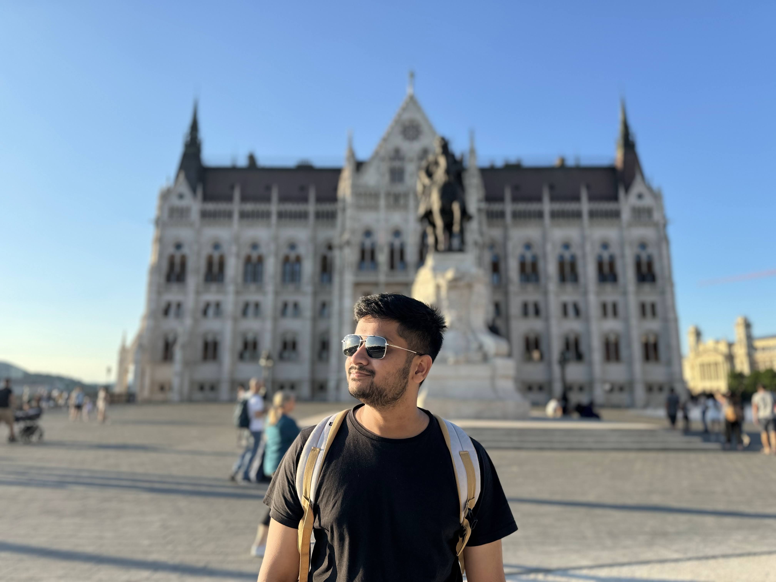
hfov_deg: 71.6
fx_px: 538
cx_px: 388
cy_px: 291
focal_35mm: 24
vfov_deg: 56.8
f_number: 1.78
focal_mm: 6.76
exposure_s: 1/1869
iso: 80
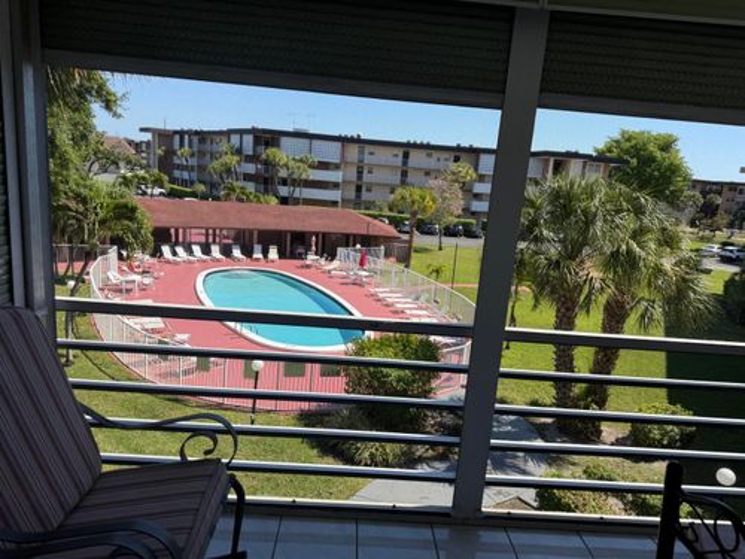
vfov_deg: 56.8
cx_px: 372
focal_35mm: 24
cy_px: 280
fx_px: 517
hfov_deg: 71.6
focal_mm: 6.76
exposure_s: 1/2299
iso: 80
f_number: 1.78
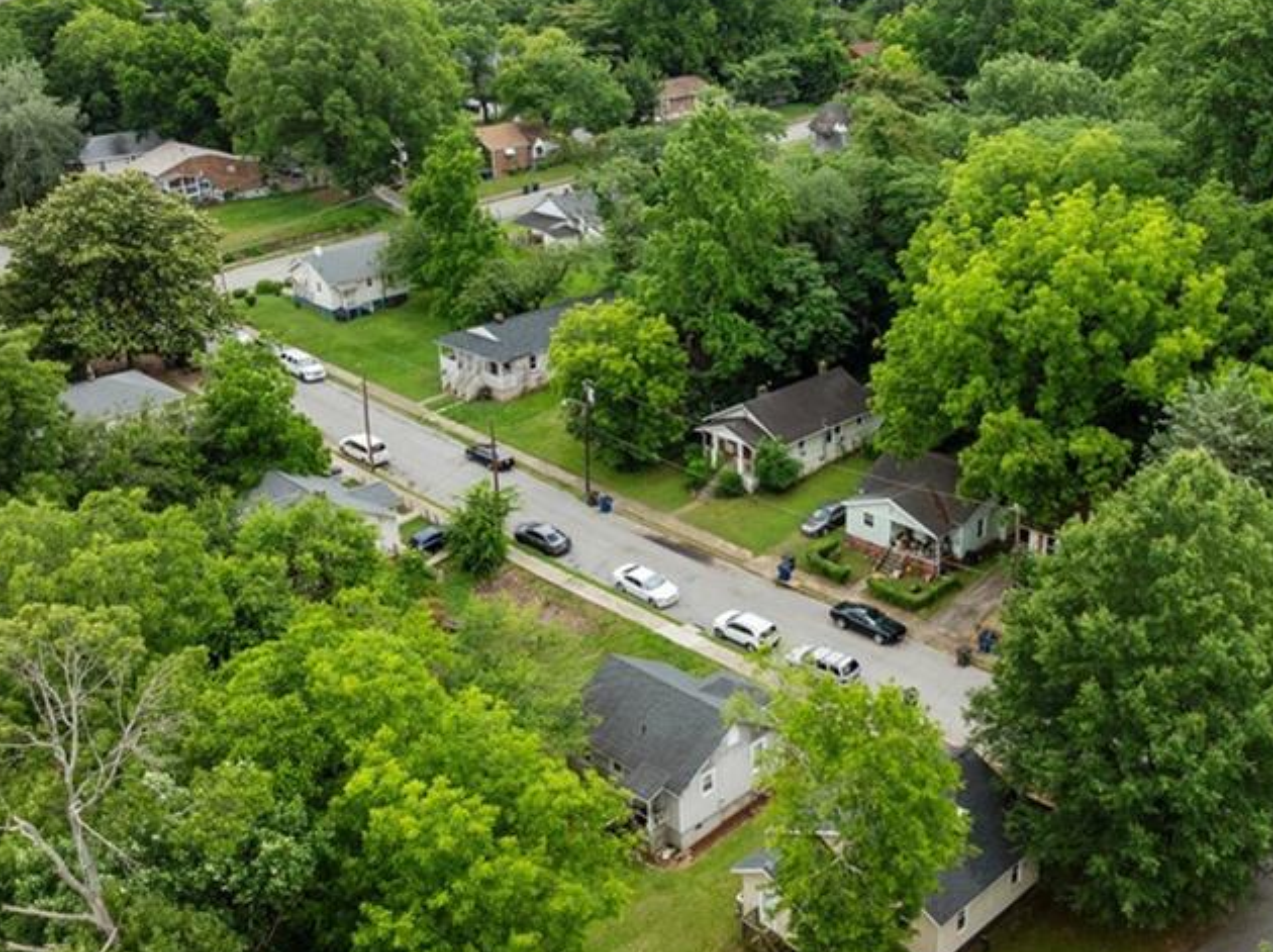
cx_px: 776
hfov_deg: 47.6
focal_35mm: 39
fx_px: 1433
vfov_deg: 36.7
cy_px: 489
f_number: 6.3
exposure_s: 1/200
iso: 100
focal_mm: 12.29
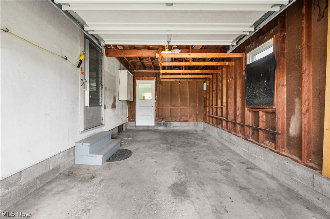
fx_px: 128
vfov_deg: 81.1
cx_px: 165
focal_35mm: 14
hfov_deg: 104.3
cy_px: 110
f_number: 8
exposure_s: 1/13
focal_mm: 14
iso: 1000
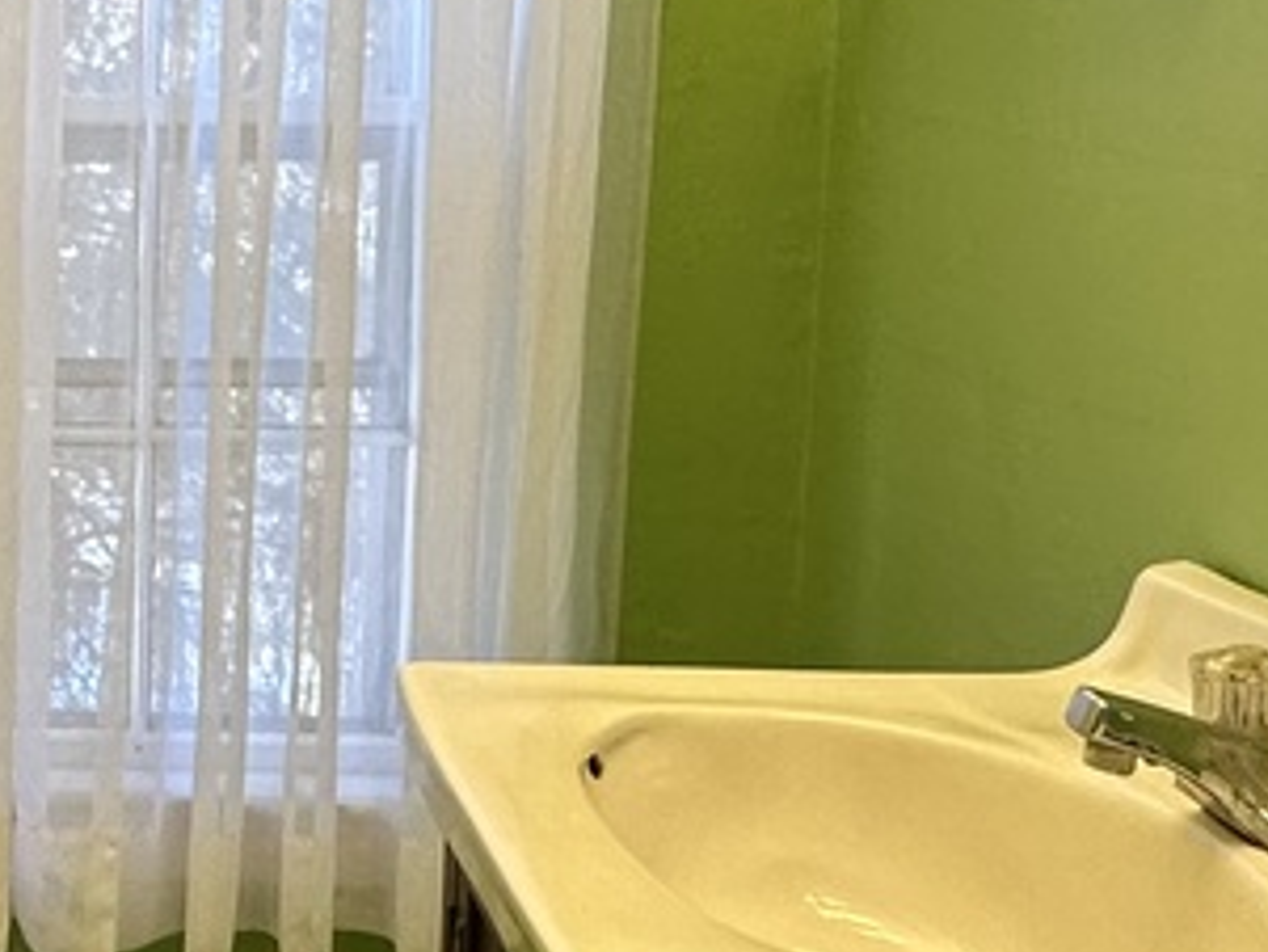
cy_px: 459
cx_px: -160
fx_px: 2455
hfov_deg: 26.5
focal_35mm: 67
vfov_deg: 21.9
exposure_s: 1/120
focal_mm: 2.22
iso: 200
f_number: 2.2
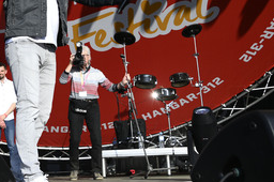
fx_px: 563
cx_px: 42
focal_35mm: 74
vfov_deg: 18.3
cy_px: 48
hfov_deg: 26.7
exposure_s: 1/200
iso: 400
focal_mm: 42
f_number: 6.3
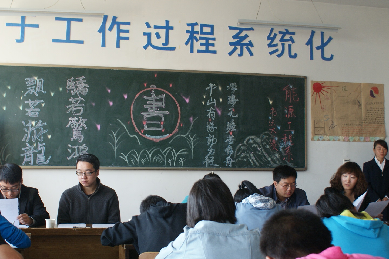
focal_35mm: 44
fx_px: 475
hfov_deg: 44.4
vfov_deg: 30.5
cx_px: 173
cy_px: 139
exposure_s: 1/40
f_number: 4
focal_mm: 22
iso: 250
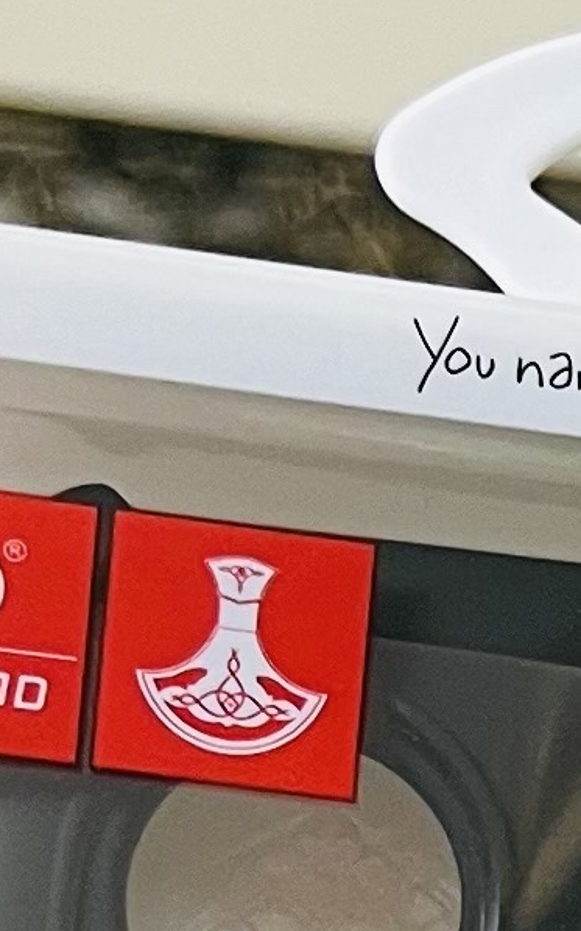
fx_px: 4713
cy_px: 2188
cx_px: 1449
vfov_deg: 10.0
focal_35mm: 186
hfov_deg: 6.7
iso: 80
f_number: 1.6
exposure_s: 1/50
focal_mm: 5.1
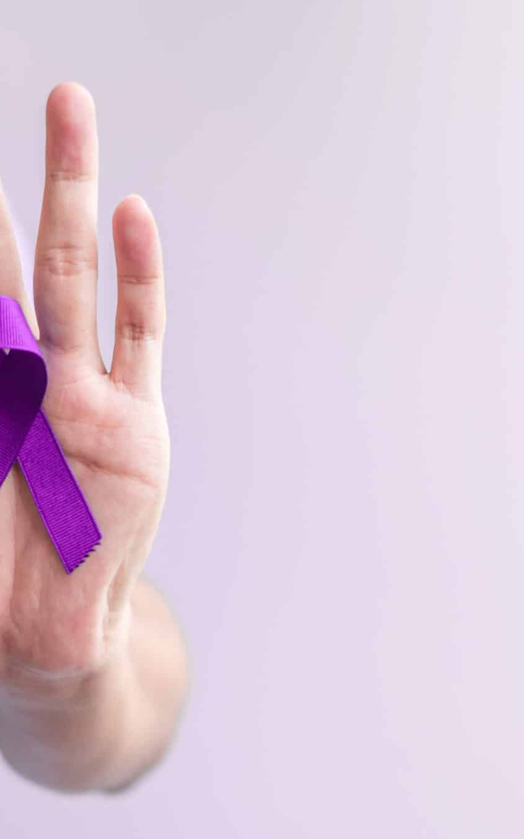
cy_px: 416
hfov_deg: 15.9
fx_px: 1874
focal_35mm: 82
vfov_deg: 25.2
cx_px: 253
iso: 200
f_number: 2
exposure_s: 1/2200
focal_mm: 35
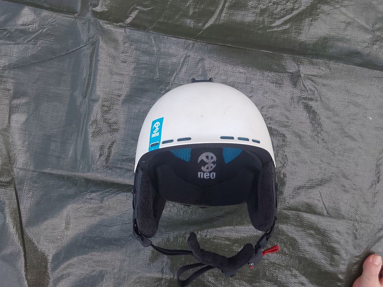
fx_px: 310
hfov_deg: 63.4
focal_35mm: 28
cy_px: 144
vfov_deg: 49.7
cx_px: 192
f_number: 1.9
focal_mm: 2.91
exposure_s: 1/720
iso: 50
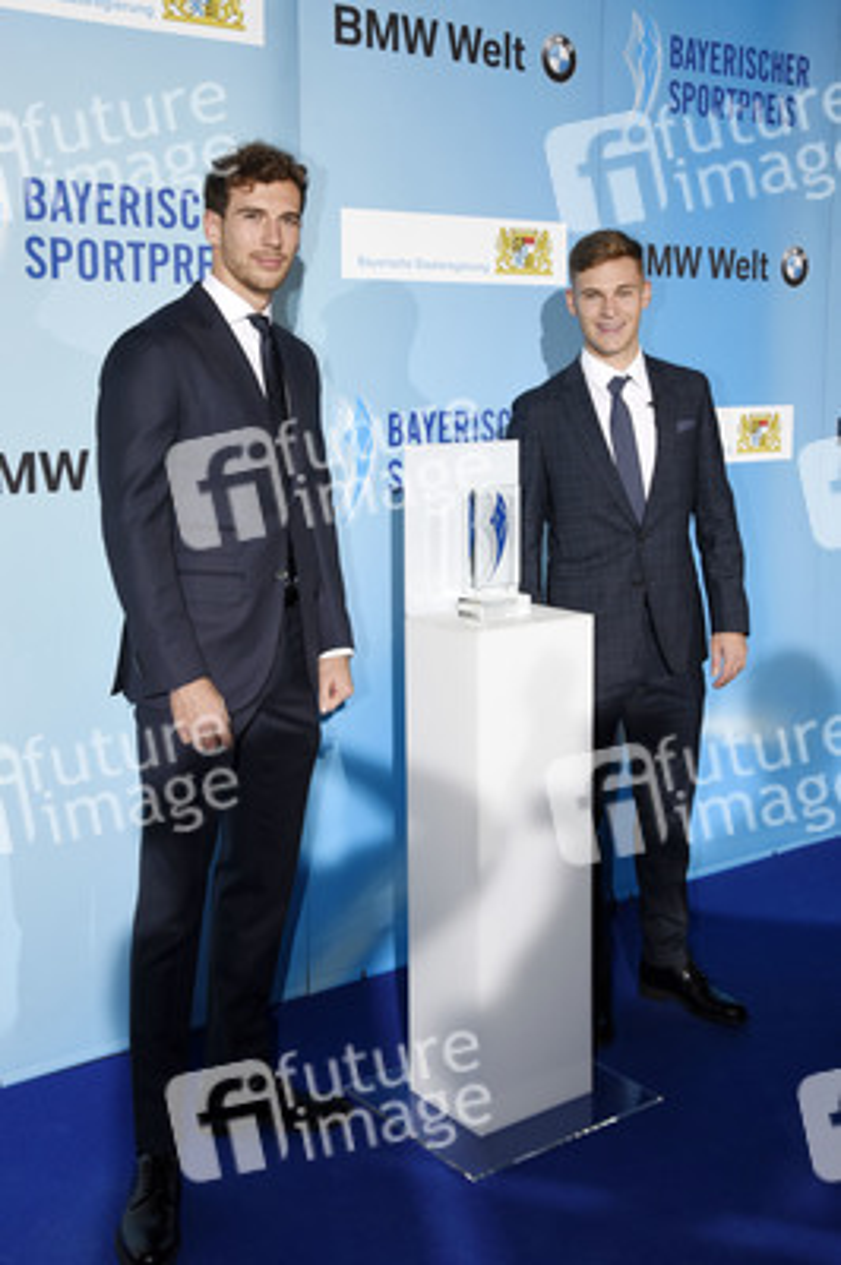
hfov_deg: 35.0
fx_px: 1334
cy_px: 632
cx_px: 420
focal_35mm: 38
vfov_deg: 50.7
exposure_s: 1/125
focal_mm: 38
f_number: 6.3
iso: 800
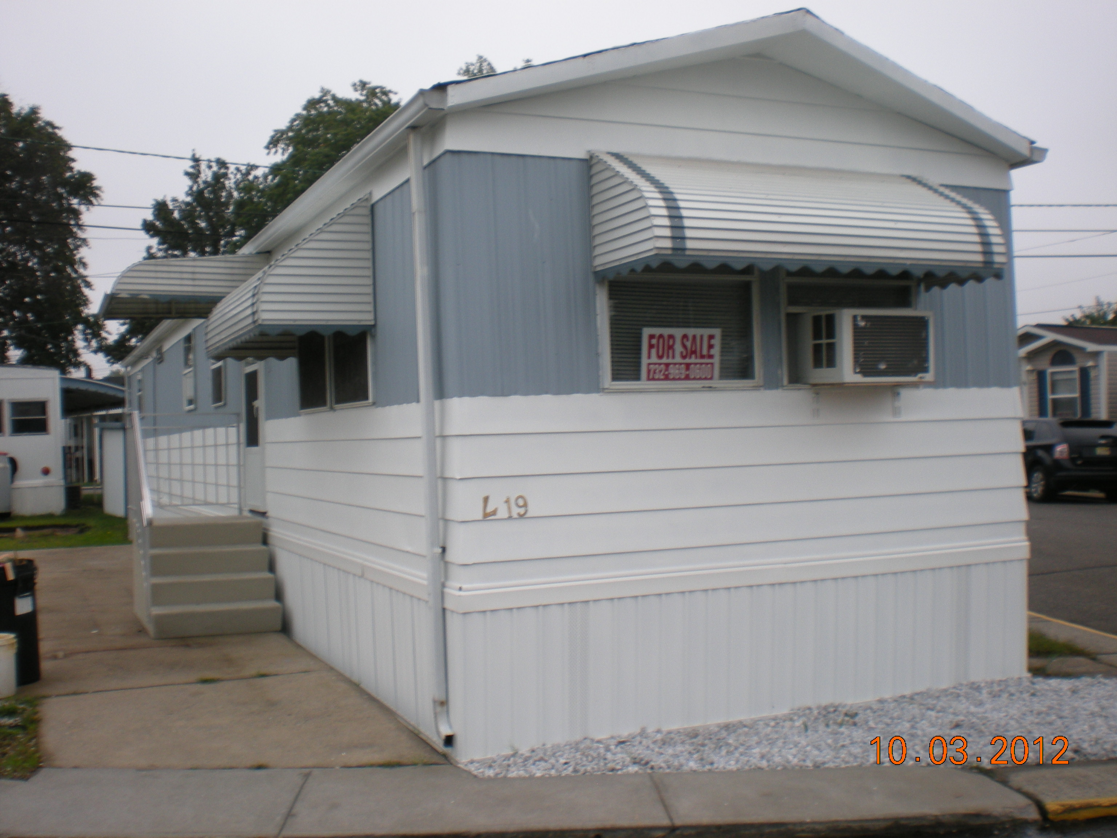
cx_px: 558
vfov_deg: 37.7
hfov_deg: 49.0
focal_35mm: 38
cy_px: 419
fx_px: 1226
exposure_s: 1/161
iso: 64
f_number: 4.6
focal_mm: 6.3
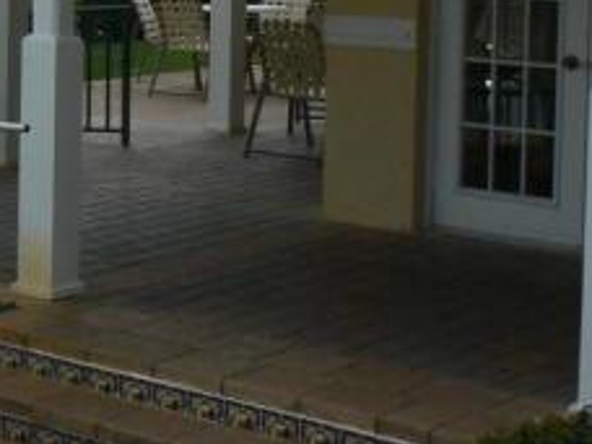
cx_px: -192
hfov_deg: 17.6
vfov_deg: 13.8
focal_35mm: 104
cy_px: -88
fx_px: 1779
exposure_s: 1/400
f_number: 6.3
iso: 80
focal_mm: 6.2
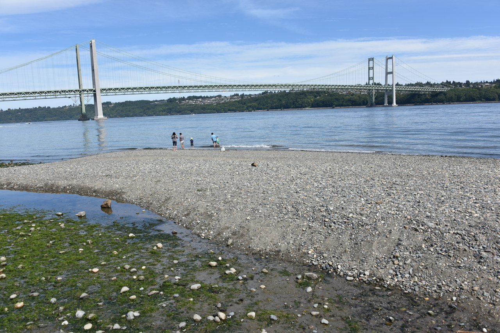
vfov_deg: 46.4
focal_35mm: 28
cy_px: 166
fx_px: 389
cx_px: 250
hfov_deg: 65.5
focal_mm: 28
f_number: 9
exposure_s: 1/320
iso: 100
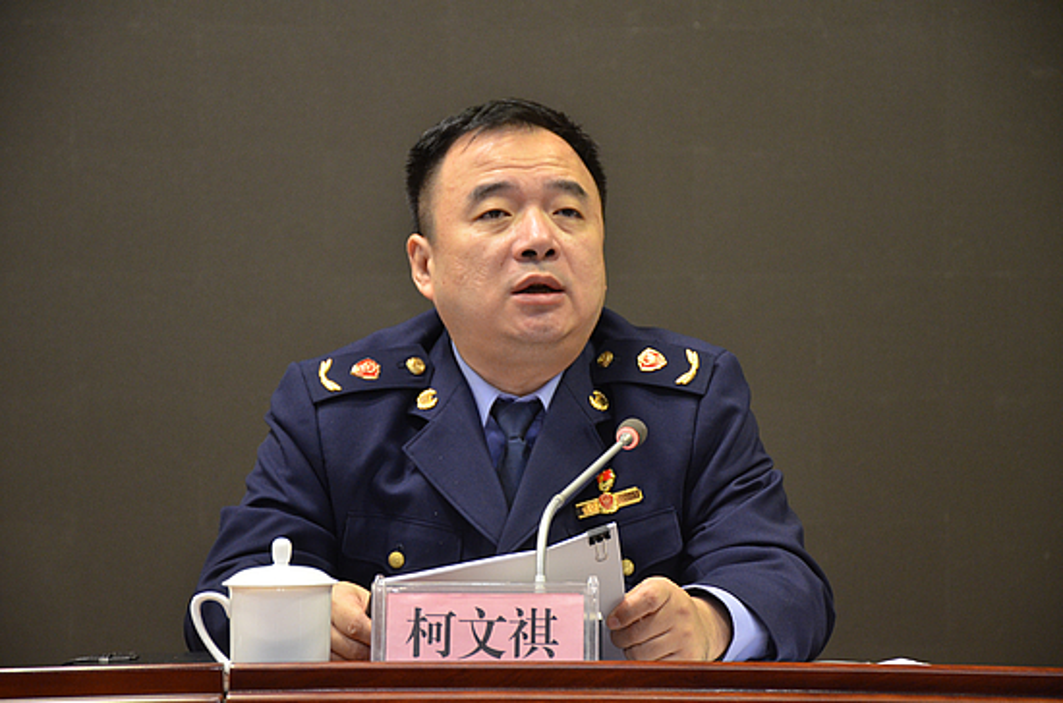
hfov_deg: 15.2
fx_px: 3977
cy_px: 352
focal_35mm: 135
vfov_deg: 10.1
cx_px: 532
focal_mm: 90
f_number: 5.3
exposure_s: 1/30
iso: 1250
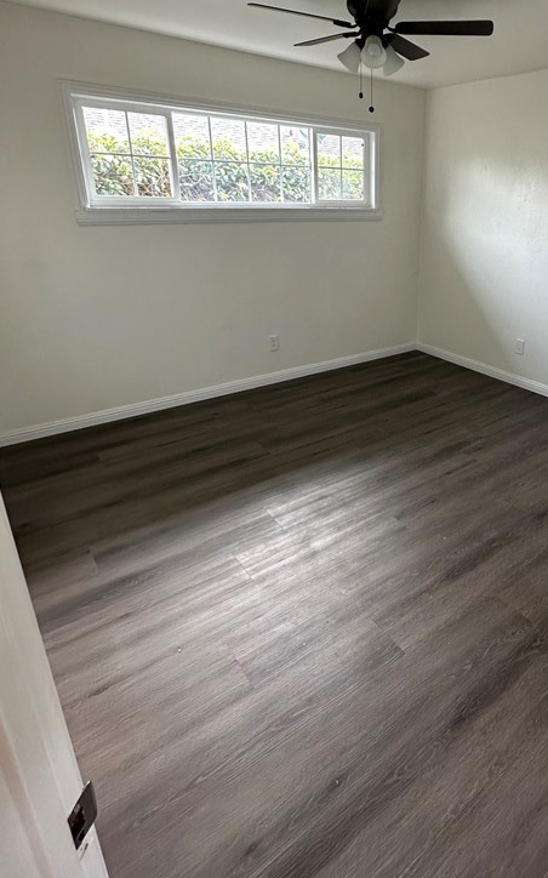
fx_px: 502
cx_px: 406
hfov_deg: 54.7
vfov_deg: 81.6
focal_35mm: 21
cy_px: 363
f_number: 2.2
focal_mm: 2.22
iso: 200
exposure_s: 1/120
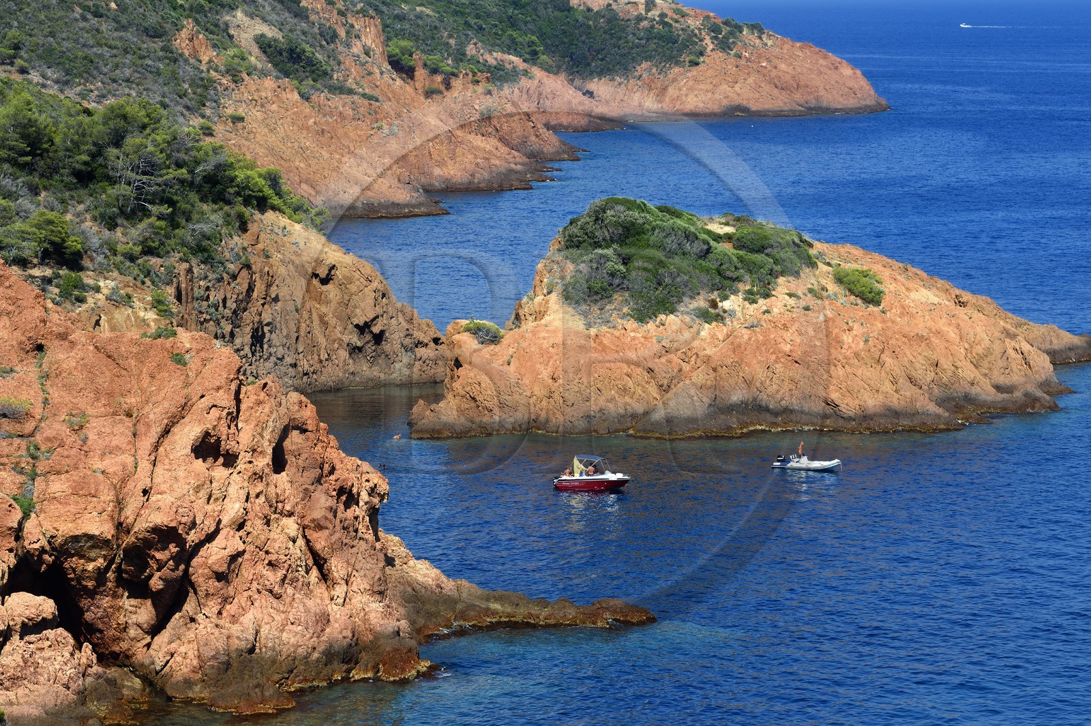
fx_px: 4392
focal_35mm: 145
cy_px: 363
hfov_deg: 14.2
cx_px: 546
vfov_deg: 9.5
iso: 200
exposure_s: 1/250
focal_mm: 145
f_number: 11
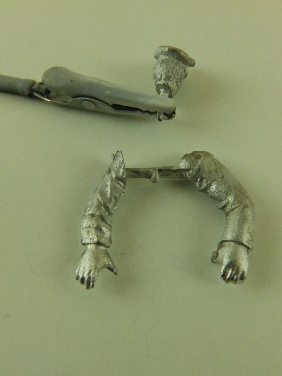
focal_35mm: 32
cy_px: 188
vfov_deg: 56.8
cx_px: 141
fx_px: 348
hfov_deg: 44.2
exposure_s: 1/200
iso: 1250
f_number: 4
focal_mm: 5.7
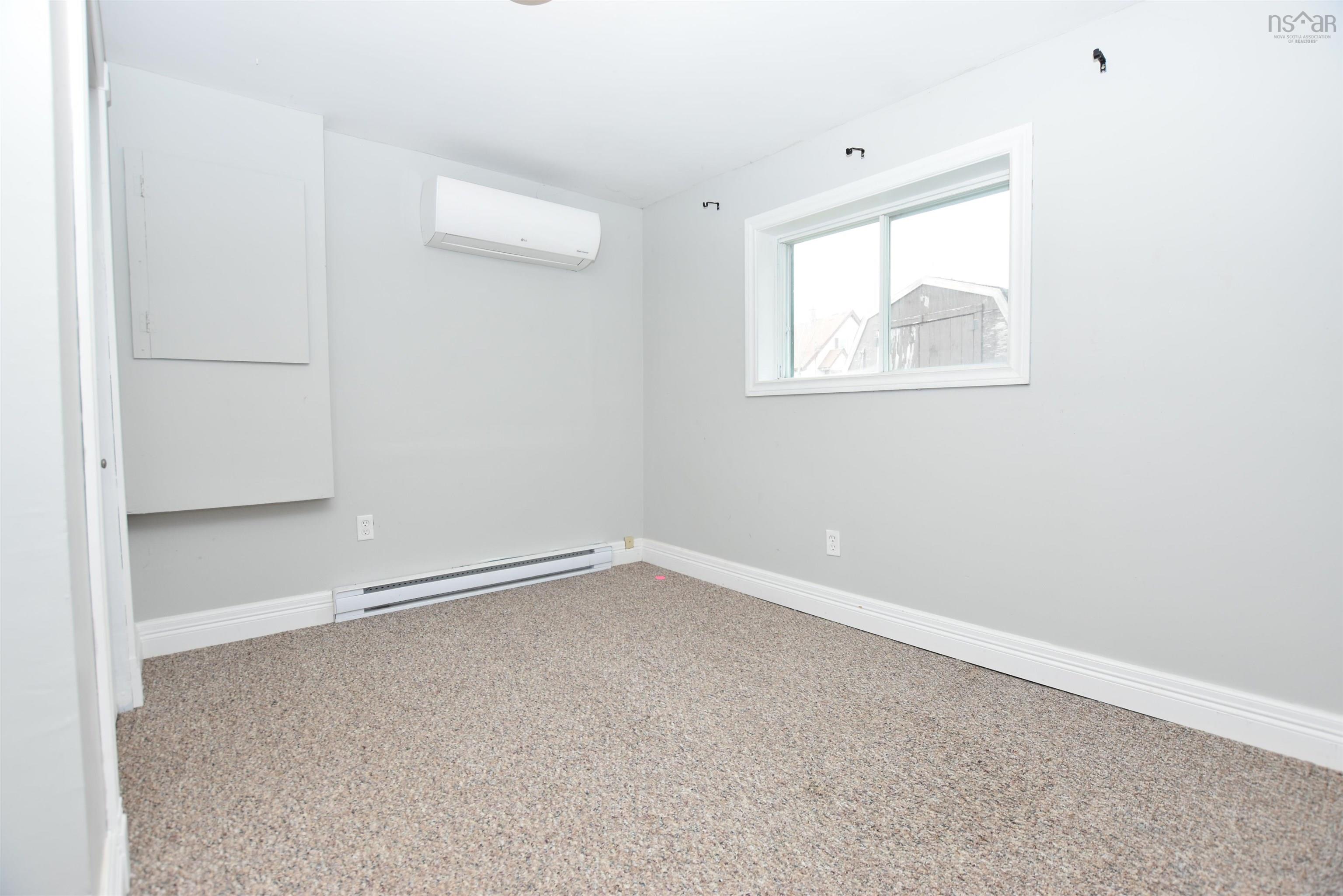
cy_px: 448
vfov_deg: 77.3
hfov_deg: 100.4
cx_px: 672
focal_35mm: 15
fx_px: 560
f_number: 4.8
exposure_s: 1/90
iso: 400
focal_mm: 10
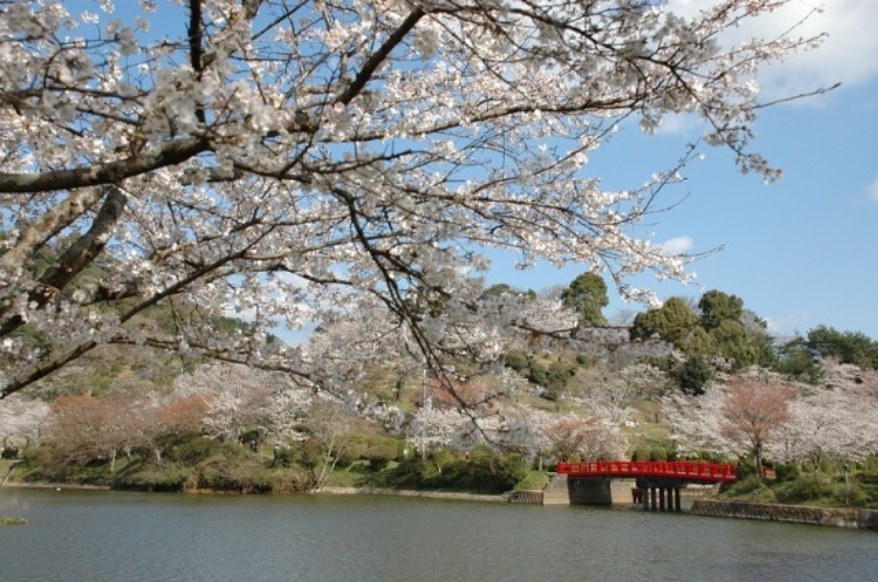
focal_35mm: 46
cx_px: 439
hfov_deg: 42.4
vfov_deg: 28.8
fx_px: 1132
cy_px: 291
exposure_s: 1/640
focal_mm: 31
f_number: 7.1
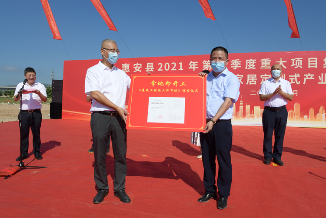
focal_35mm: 24
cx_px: 163
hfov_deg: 73.7
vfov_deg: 53.1
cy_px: 109
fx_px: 217
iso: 220
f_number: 22
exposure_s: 1/160
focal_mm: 24
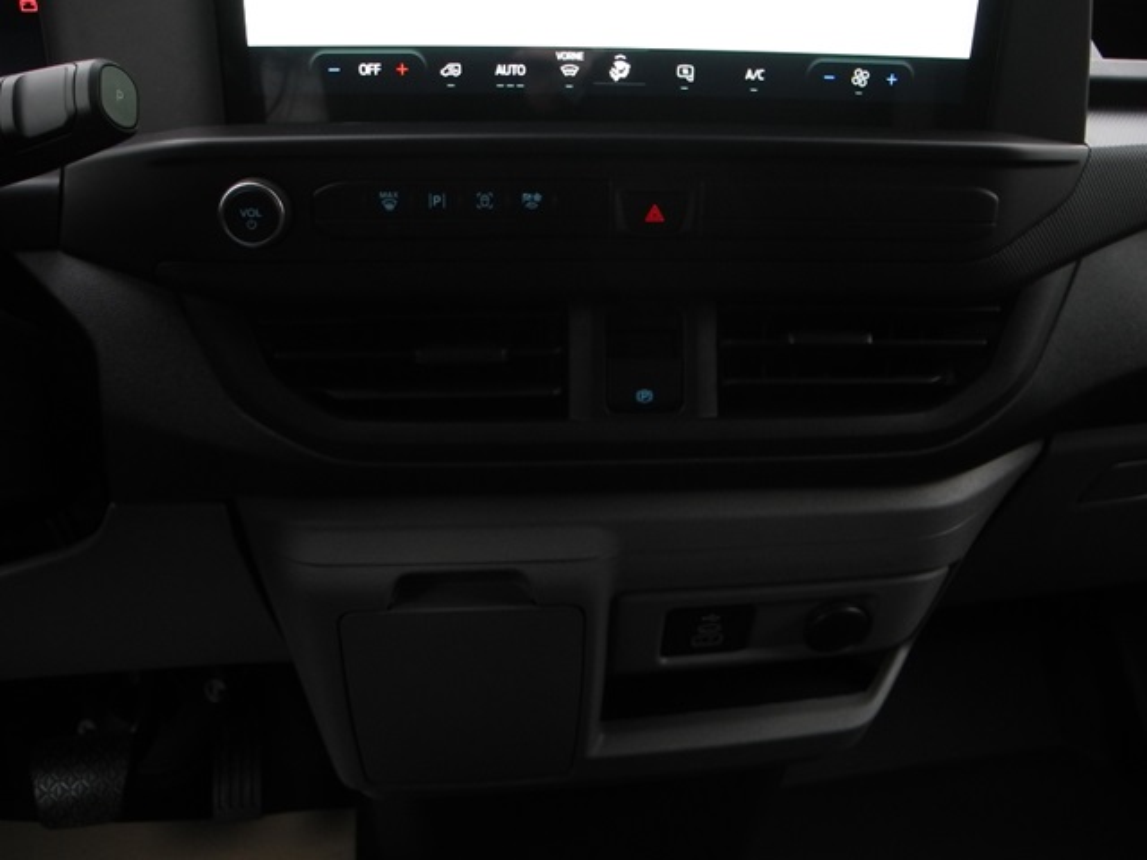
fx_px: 928
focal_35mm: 28
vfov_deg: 49.7
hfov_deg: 63.4
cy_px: 430
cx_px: 574
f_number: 2.8
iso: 400
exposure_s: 1/80
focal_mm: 6
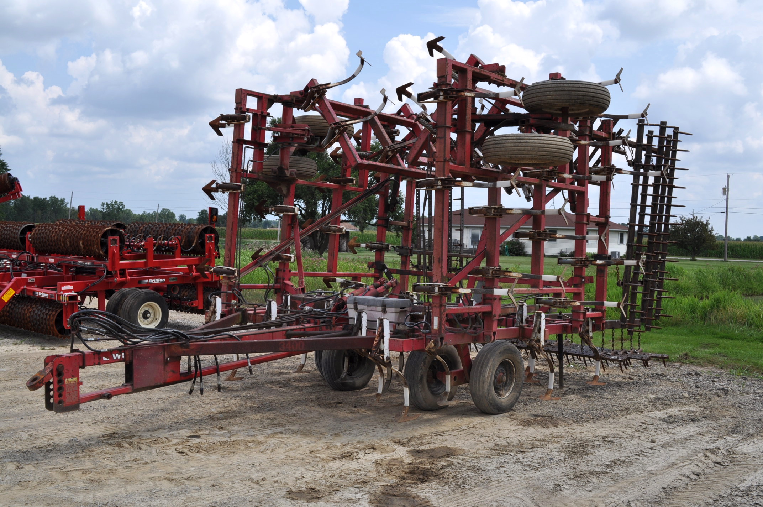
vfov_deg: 34.1
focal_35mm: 39
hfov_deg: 49.6
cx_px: 382
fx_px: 826
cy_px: 254
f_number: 9
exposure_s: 1/320
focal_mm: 26
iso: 200
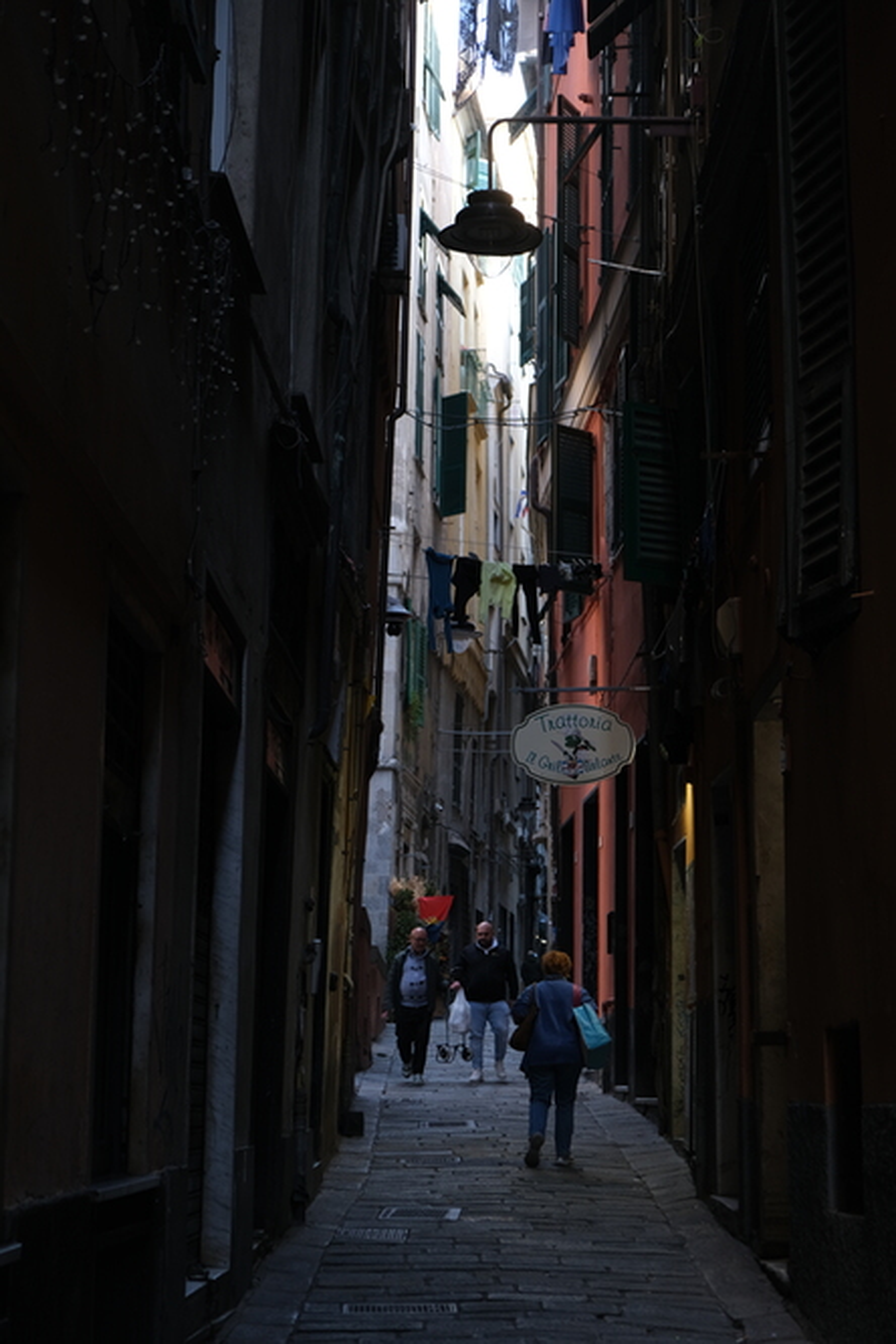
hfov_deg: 19.7
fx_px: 2576
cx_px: 448
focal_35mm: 69
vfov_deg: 29.2
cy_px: 672
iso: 400
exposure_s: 1/42
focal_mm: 46.3
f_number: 4
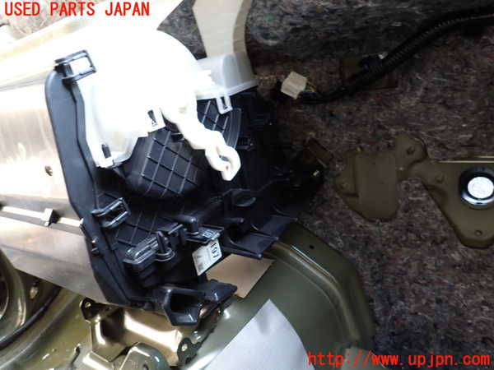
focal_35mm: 25
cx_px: 247
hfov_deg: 69.4
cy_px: 185
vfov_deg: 54.9
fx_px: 357
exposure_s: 1/50
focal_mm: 4.5
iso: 200
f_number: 2
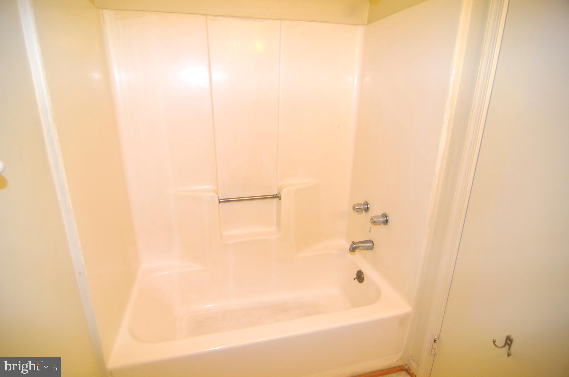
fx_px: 284
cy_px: 188
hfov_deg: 90.1
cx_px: 284
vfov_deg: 67.1
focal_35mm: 18
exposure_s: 1/60
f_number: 4
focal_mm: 12
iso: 160
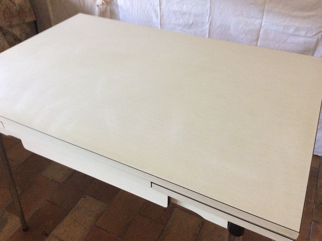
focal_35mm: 32
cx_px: 161
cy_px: 120
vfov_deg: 44.1
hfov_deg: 56.9
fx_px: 297
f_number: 2.4
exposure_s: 1/25
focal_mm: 3.3
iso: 125
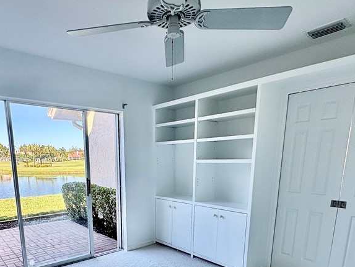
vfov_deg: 51.2
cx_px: 147
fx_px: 256
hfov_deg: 68.9
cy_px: 217
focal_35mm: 25
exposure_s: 1/172
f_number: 2.2
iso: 40
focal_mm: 2.22
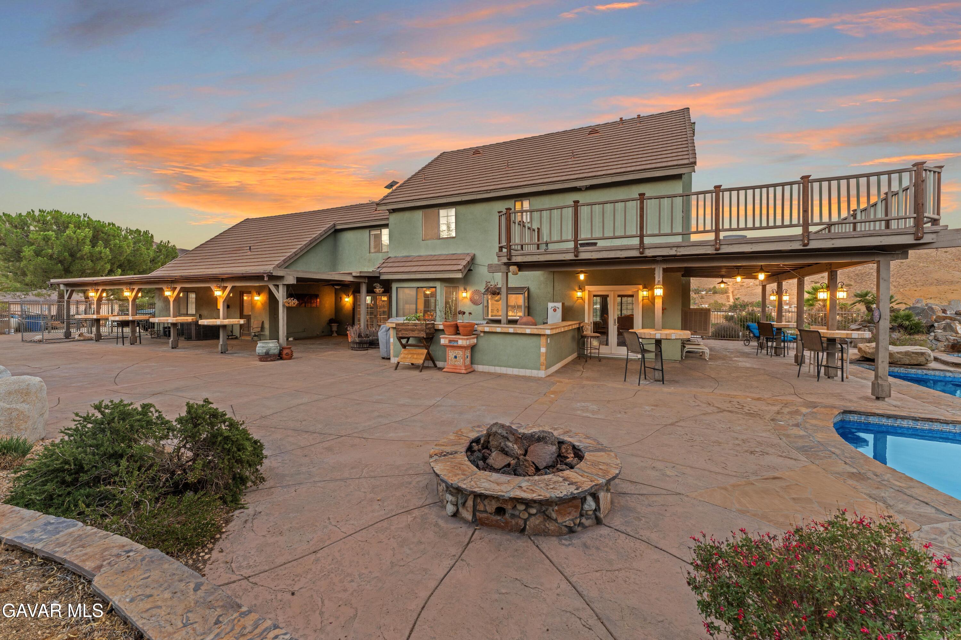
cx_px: 480
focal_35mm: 14
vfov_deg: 81.2
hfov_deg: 104.3
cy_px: 320
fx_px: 374
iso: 125
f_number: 6.3
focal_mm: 14
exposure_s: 1/10
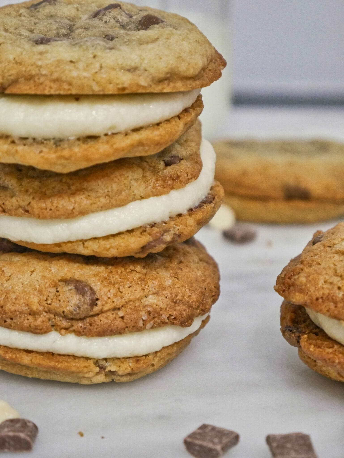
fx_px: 1112
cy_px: 229
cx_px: 172
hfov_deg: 17.6
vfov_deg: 23.3
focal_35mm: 84
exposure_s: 1/60
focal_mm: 42
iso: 3200
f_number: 5.6
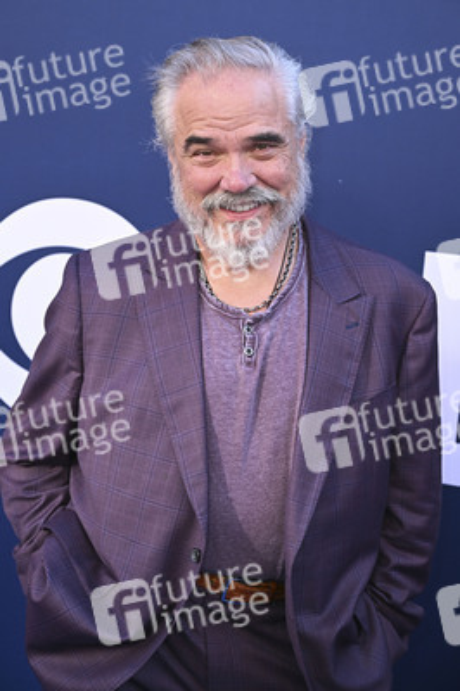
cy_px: 346
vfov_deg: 28.9
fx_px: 1344
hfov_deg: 19.4
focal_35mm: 70
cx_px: 230
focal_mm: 70
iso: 400
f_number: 5.6
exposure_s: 1/200
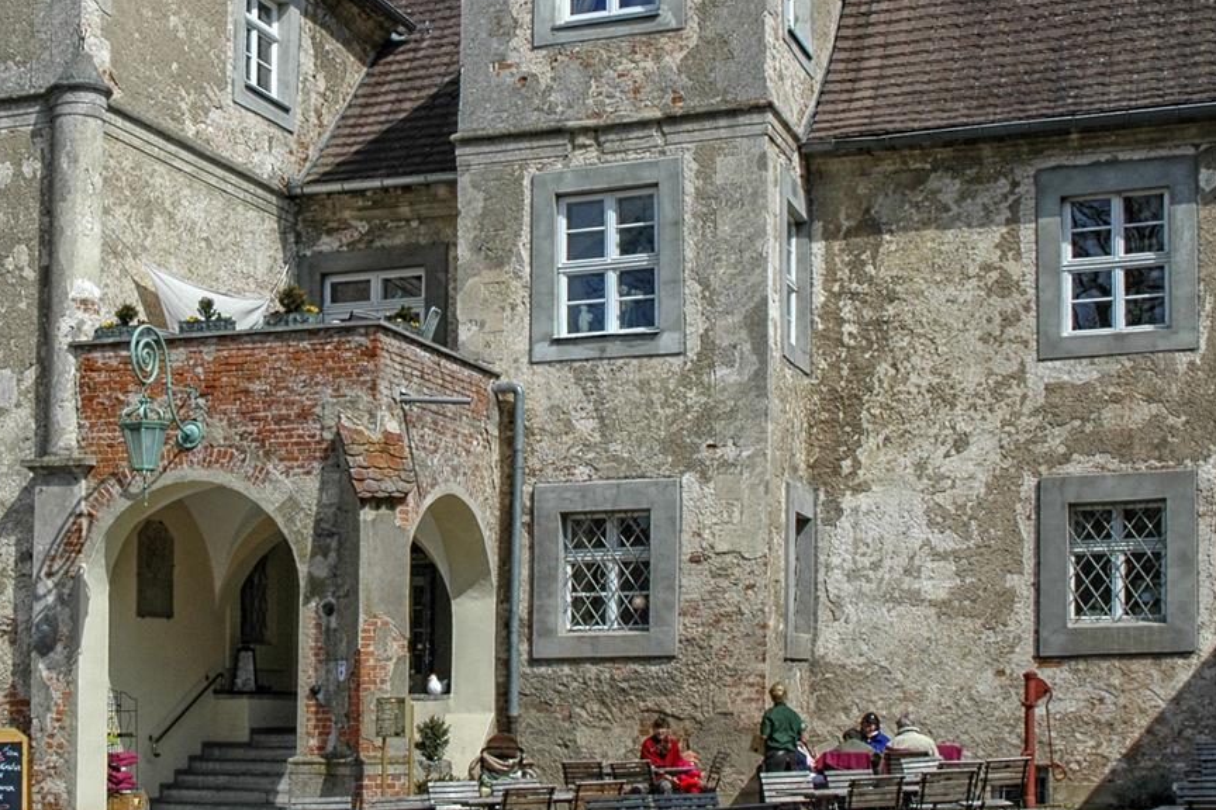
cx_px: 339
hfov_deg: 31.9
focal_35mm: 62
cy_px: 212
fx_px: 2094
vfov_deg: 21.7
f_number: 10
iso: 200
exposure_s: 1/400
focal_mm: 22
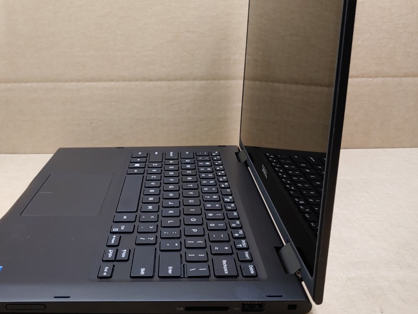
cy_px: 110
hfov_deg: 48.7
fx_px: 459
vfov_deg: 37.4
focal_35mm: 38
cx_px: 168
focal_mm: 4.36
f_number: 1.8
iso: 50
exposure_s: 1/120
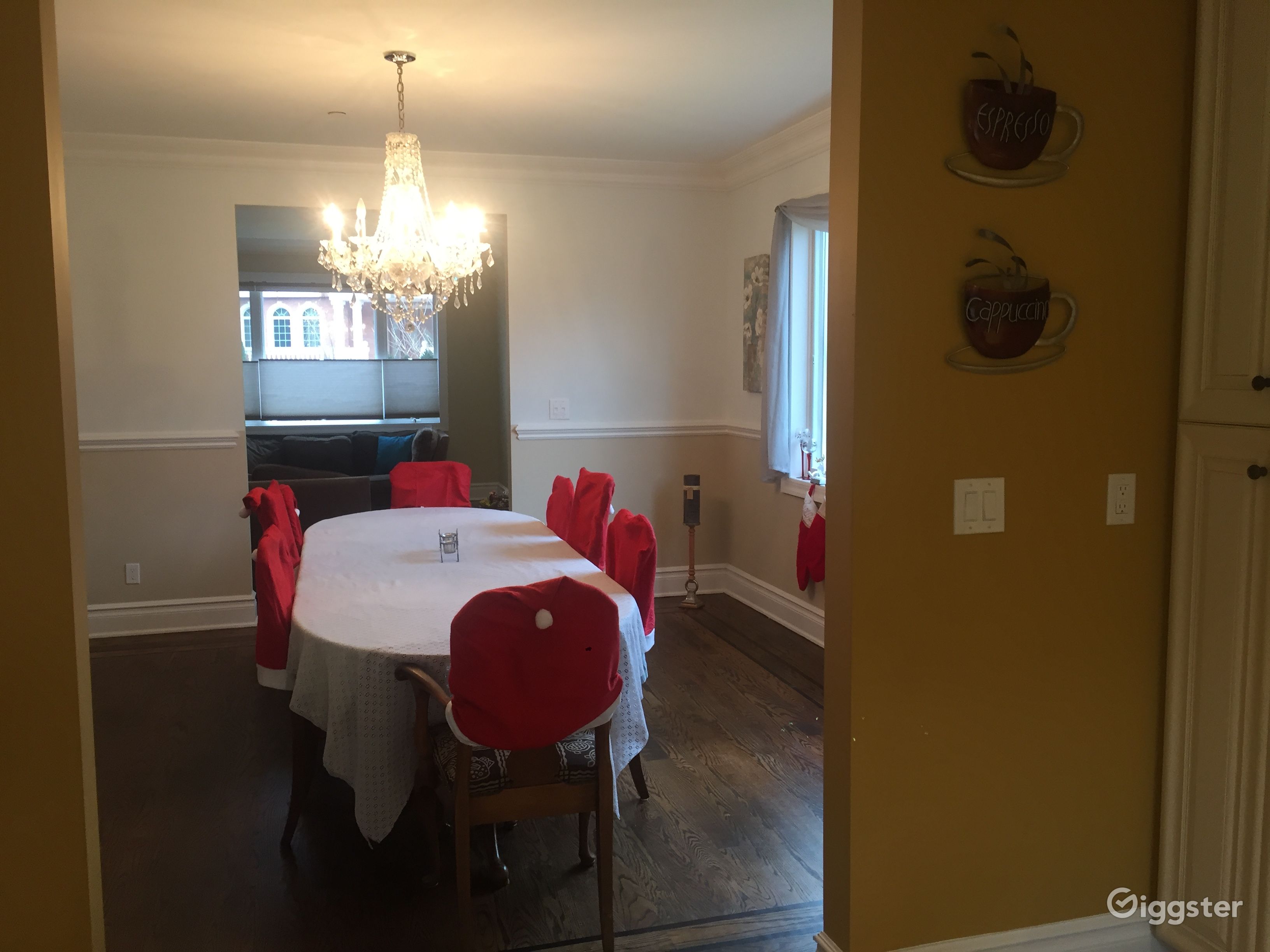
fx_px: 1064
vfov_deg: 48.2
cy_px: 476
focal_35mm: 29
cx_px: 635
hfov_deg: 61.7
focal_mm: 4.15
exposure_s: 1/30
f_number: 2.2
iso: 64
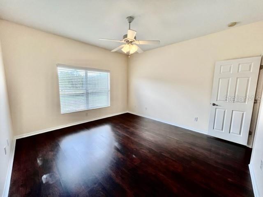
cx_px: 132
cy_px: 98
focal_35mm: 13
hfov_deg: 106.2
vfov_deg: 89.9
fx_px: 99
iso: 40
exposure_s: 1/122
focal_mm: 1.57
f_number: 1.8
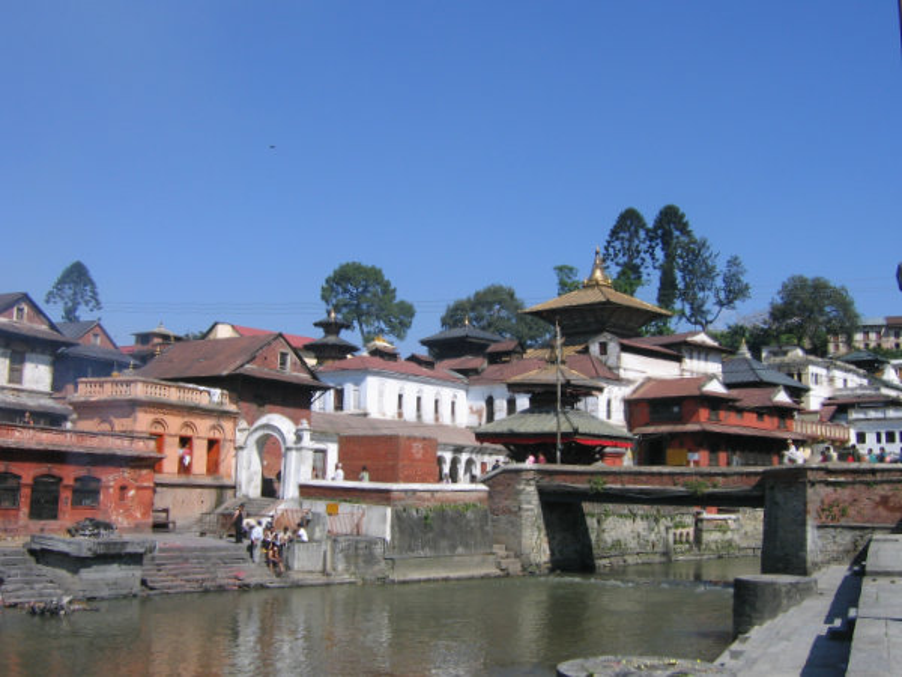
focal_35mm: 37
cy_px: 338
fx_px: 964
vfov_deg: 38.7
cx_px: 451
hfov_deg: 50.1
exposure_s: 1/459
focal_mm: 6.2
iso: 64
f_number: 5.6
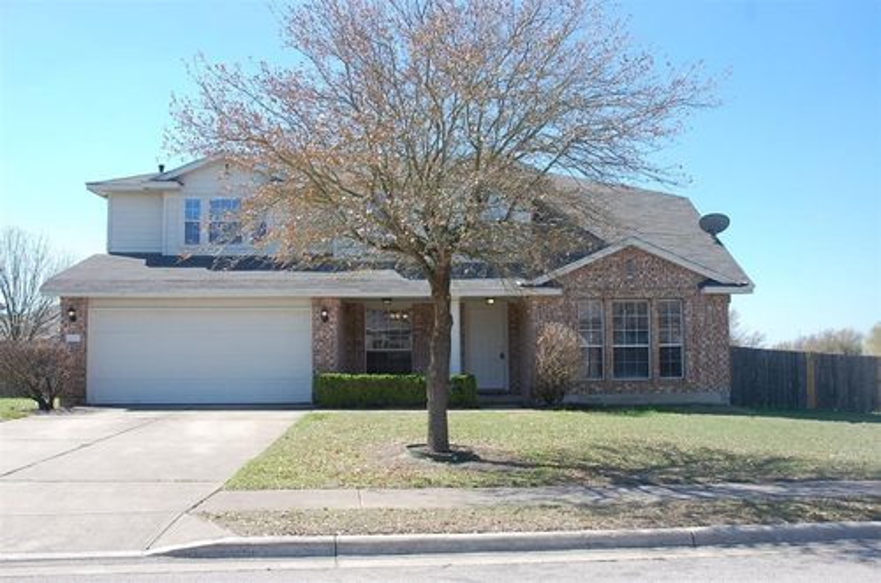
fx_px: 879
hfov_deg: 53.2
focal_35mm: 36
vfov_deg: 36.7
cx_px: 440
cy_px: 292
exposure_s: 1/200
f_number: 7.1
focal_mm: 24
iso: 200
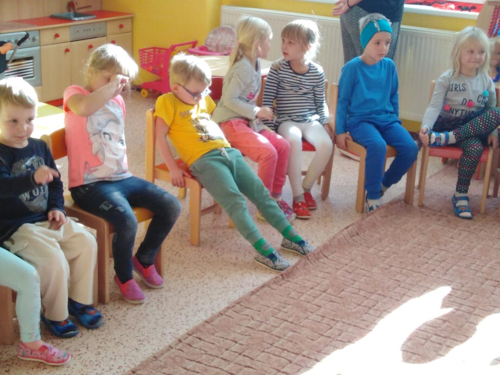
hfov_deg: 67.3
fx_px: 376
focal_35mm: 26
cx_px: 250
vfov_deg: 53.1
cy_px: 188
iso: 112
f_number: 2.2
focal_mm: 3.46
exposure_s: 1/50
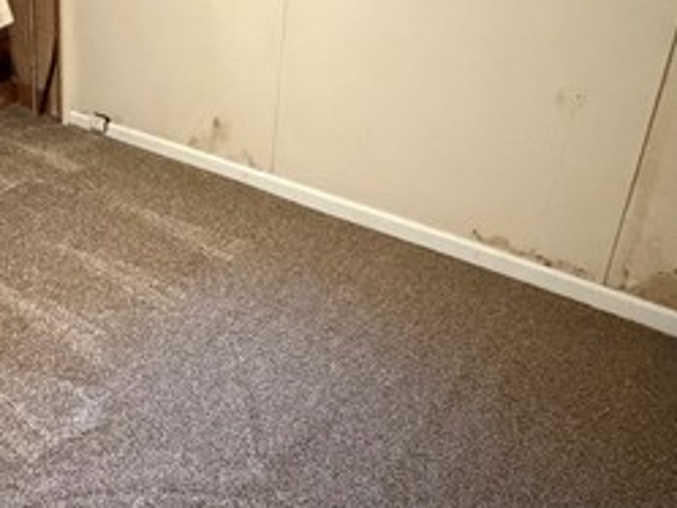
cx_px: 114
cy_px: 128
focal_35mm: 36
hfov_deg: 47.8
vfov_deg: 38.7
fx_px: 704
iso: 1250
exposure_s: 1/60
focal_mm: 2.22
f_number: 2.2
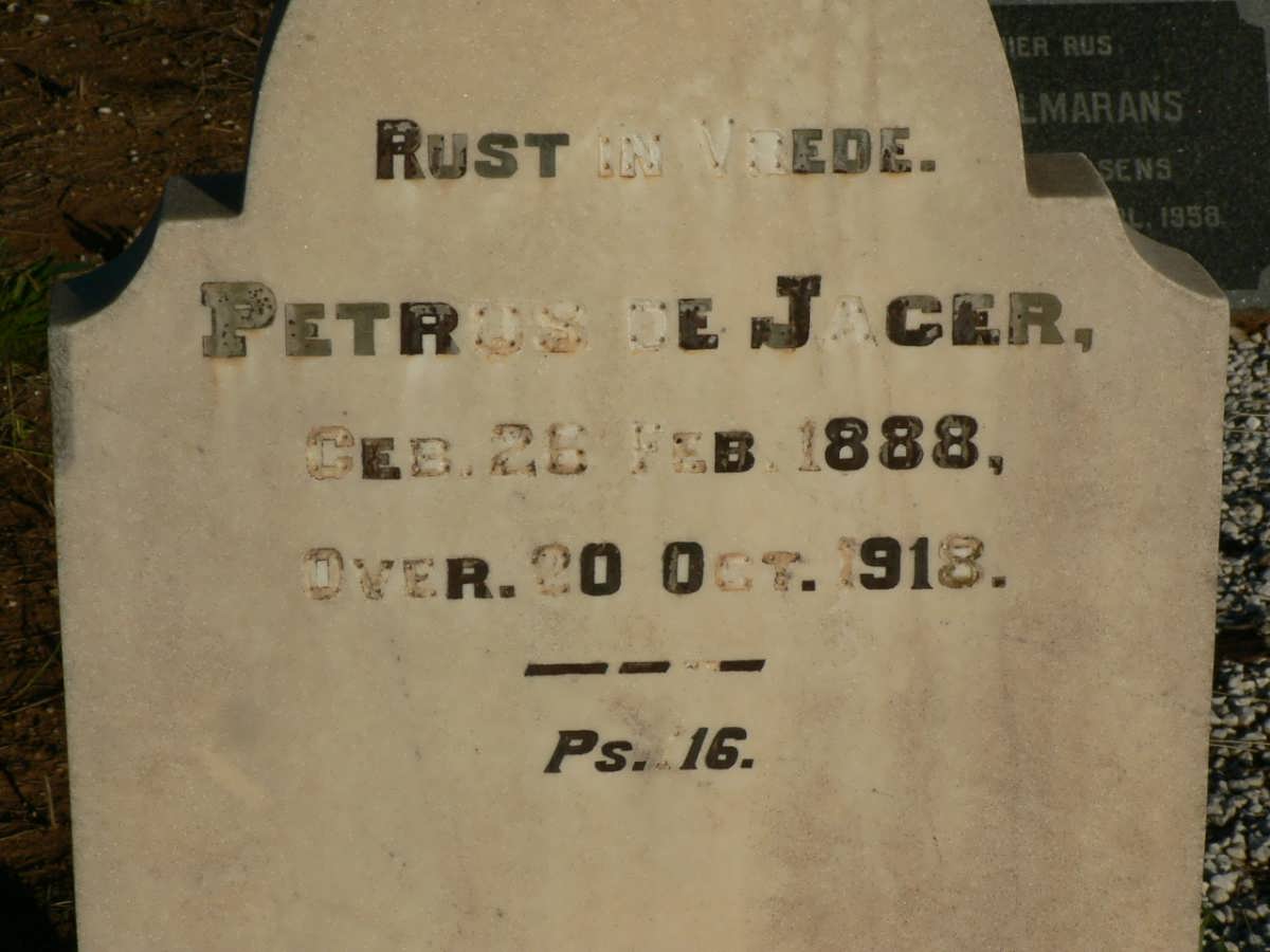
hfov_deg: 18.5
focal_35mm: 106
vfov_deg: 14.0
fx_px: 3889
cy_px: 476
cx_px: 635
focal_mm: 17.7
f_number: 8
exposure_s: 1/800
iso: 100
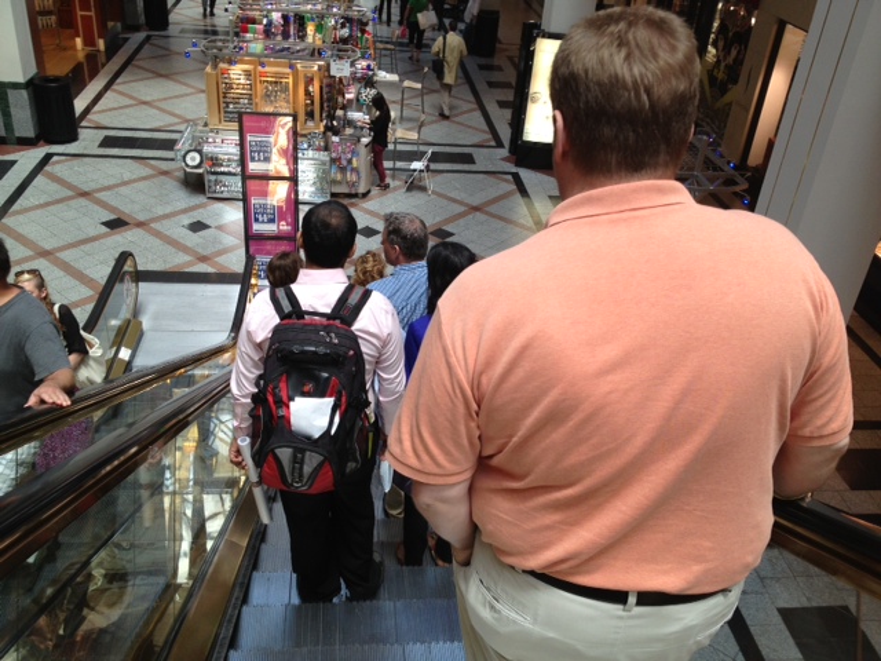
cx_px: 440
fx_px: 891
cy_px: 330
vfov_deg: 40.7
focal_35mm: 35
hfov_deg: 52.6
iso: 64
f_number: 2.4
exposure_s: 1/60
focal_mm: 4.28
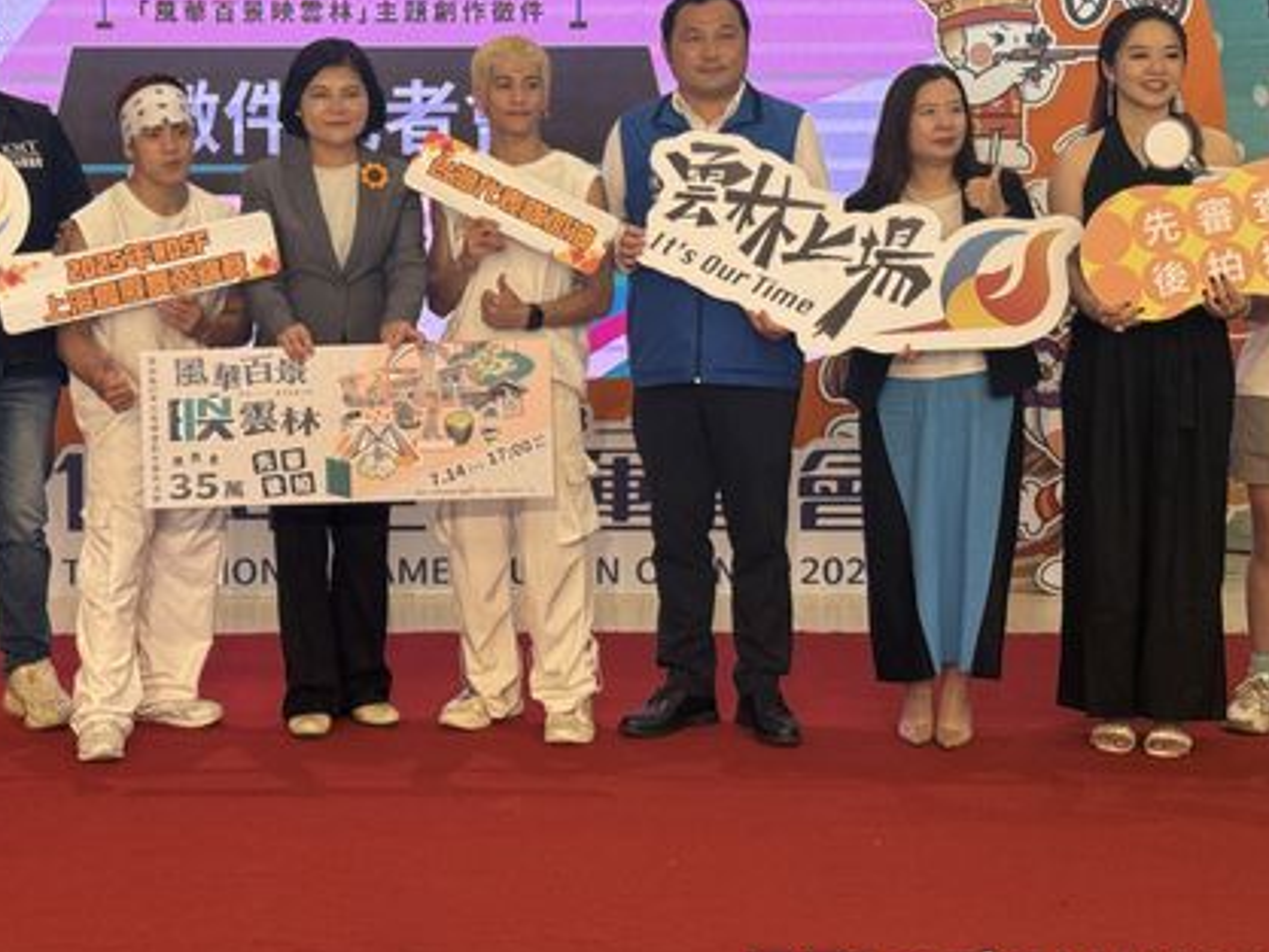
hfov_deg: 27.9
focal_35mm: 69
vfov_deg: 21.3
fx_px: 2530
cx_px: 386
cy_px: 362
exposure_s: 1/60
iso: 64
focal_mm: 6.76
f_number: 1.78
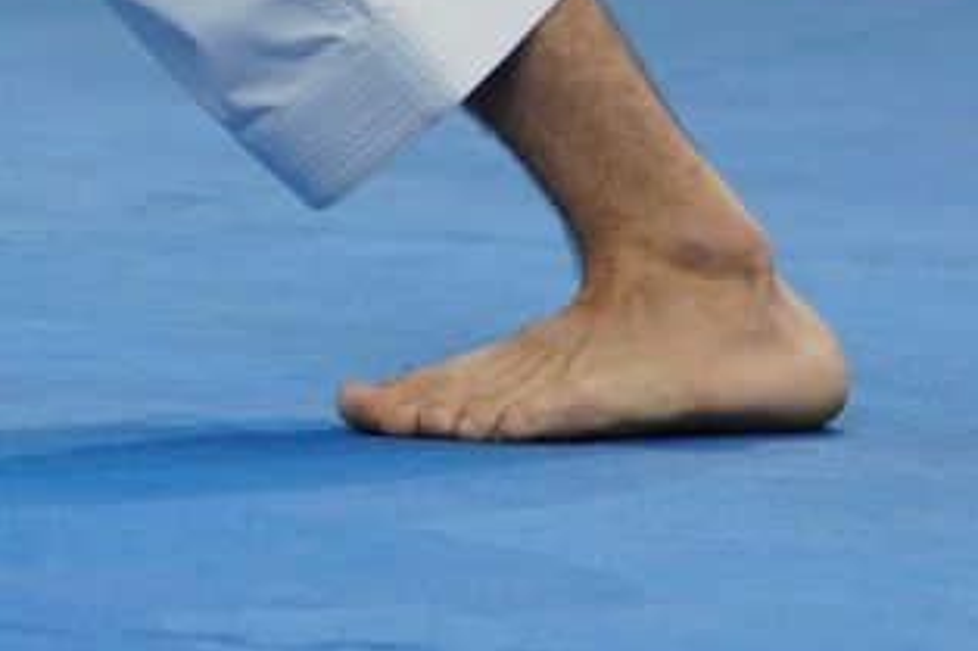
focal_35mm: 947
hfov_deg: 2.2
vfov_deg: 1.4
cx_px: -539
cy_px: -1165
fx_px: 25712
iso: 640
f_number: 2.8
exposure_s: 1/500
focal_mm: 165
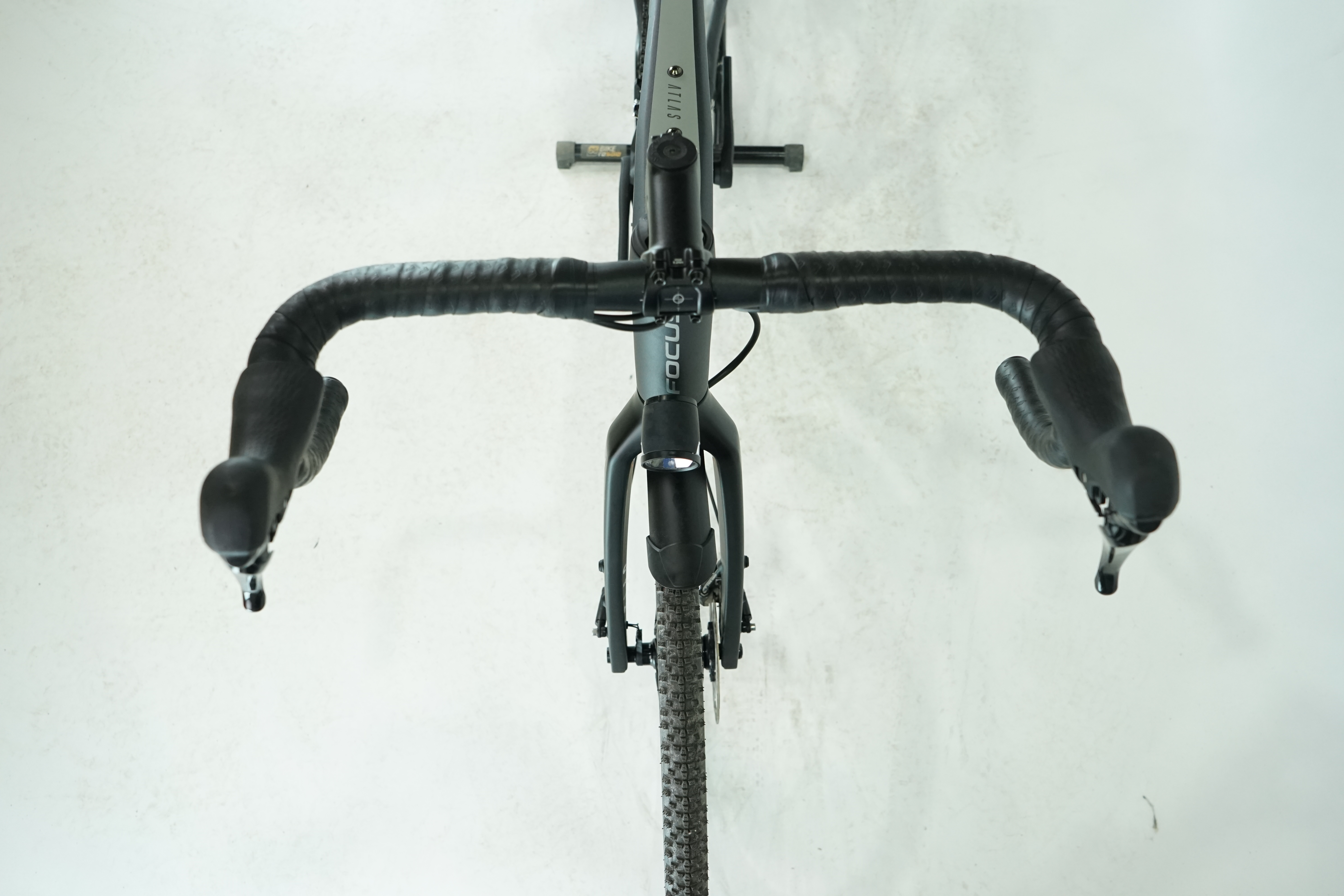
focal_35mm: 28
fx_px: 1045
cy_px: 448
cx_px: 672
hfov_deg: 65.5
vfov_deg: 46.4
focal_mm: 28
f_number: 5.6
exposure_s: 1/200
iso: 1600
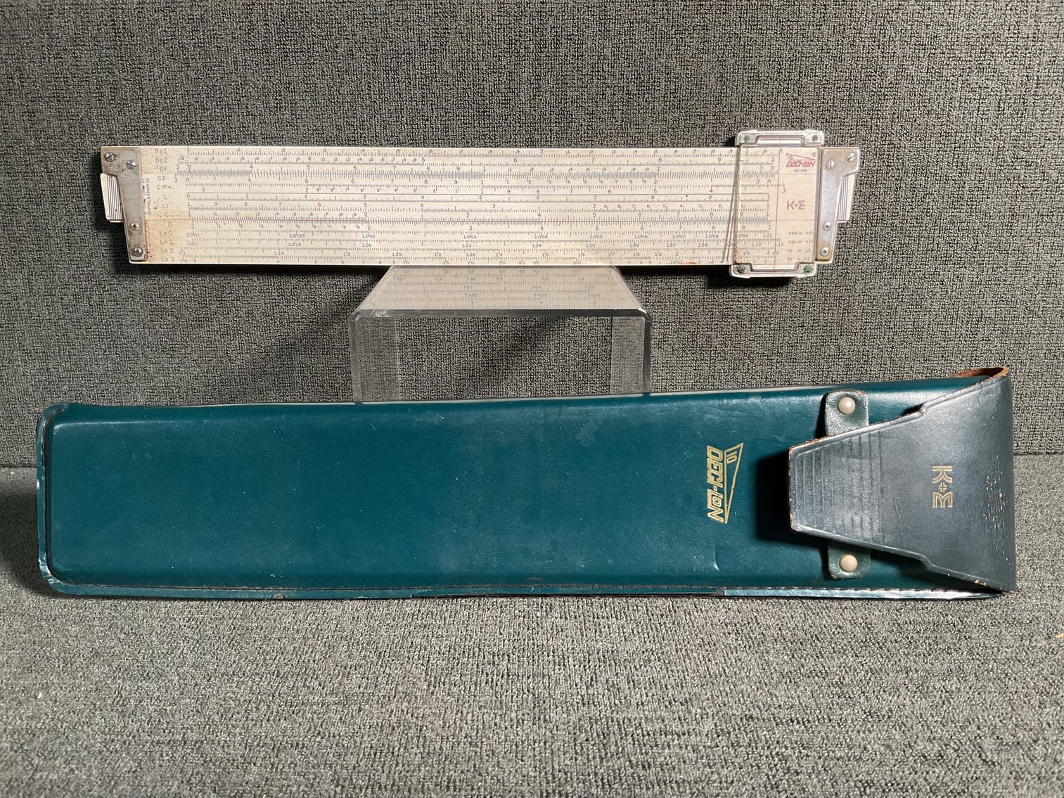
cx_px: 532
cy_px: 399
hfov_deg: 61.7
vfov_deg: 48.2
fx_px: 891
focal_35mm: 29
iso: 64
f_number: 1.8
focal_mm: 3
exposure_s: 1/60
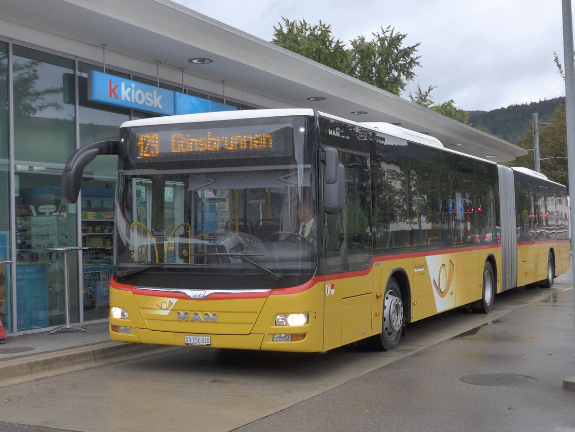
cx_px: 310
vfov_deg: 27.5
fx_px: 880
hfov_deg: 36.1
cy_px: 204
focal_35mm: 53
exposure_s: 1/100
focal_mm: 10.1
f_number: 3.2
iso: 200
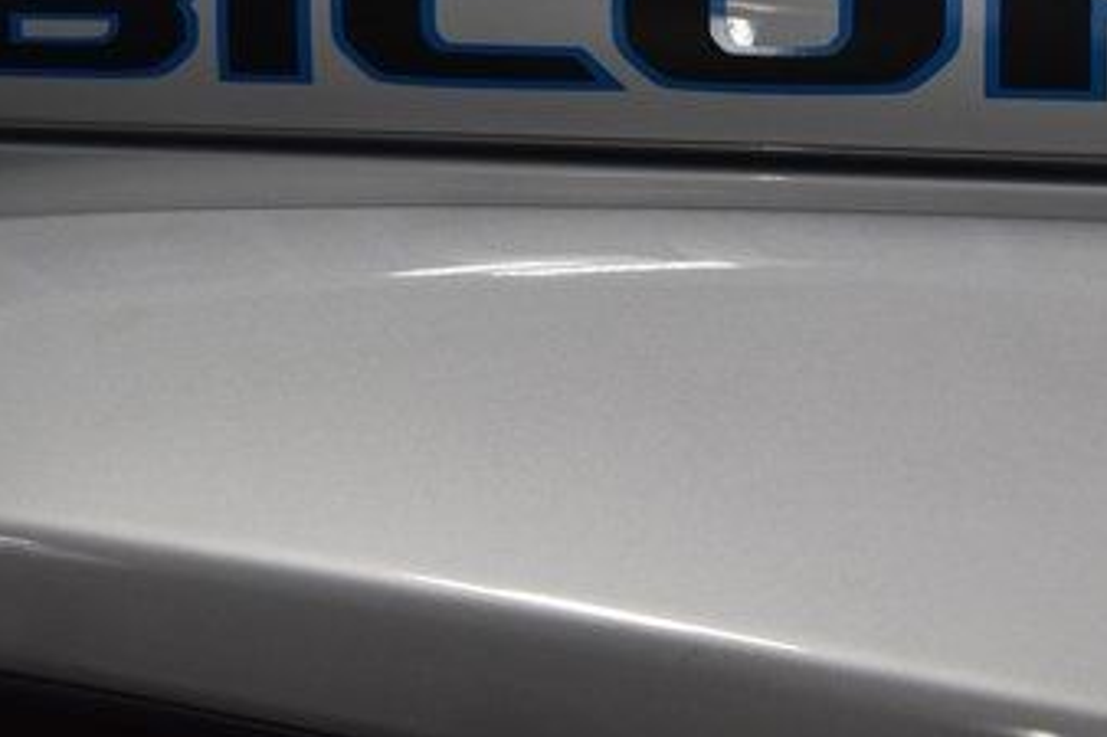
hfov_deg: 22.3
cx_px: 409
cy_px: 51
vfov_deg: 14.8
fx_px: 2797
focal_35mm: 91
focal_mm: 32
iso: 500
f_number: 8
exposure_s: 1/60
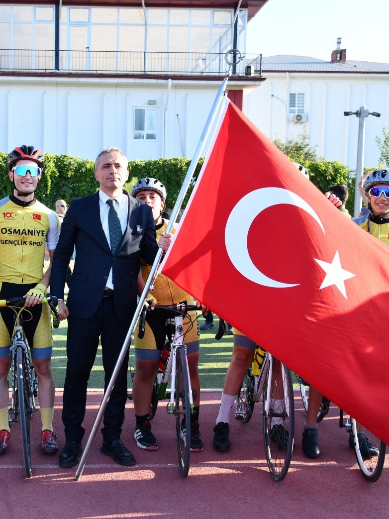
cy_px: 258
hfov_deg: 31.2
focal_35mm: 45
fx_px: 674
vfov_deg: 42.1
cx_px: 69
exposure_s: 1/320
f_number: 5.6
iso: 400
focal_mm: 31
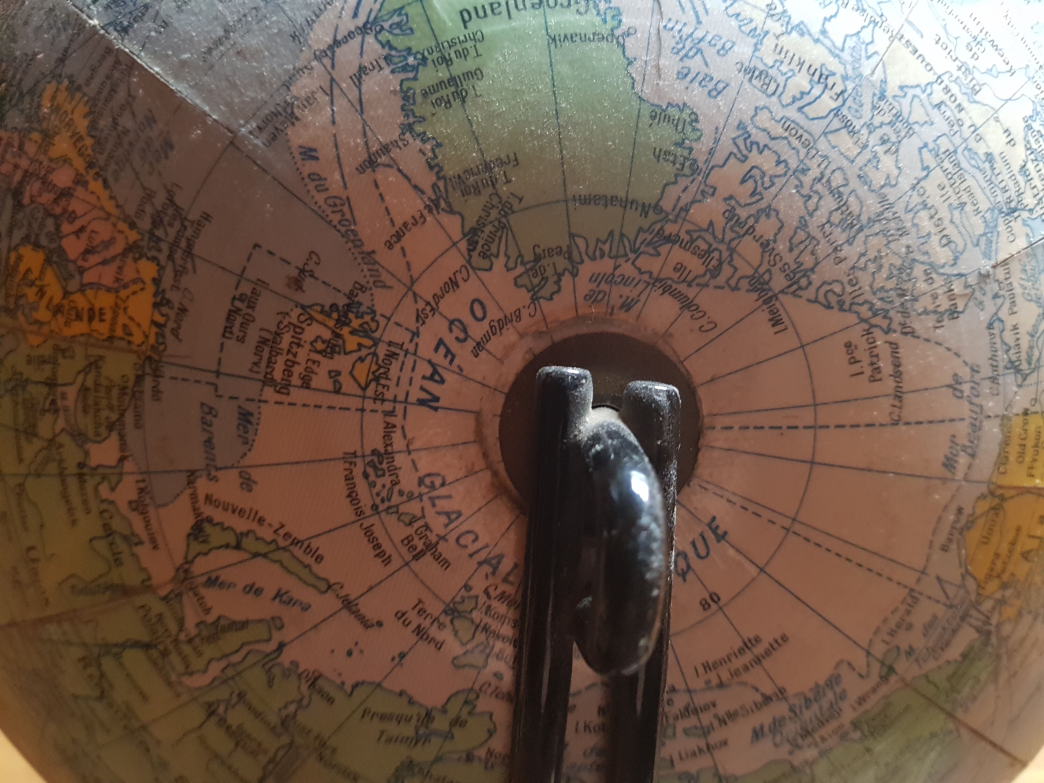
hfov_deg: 67.3
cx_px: 522
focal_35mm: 26
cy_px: 392
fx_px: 784
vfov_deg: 53.1
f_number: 1.7
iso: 320
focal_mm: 4.2
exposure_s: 1/10
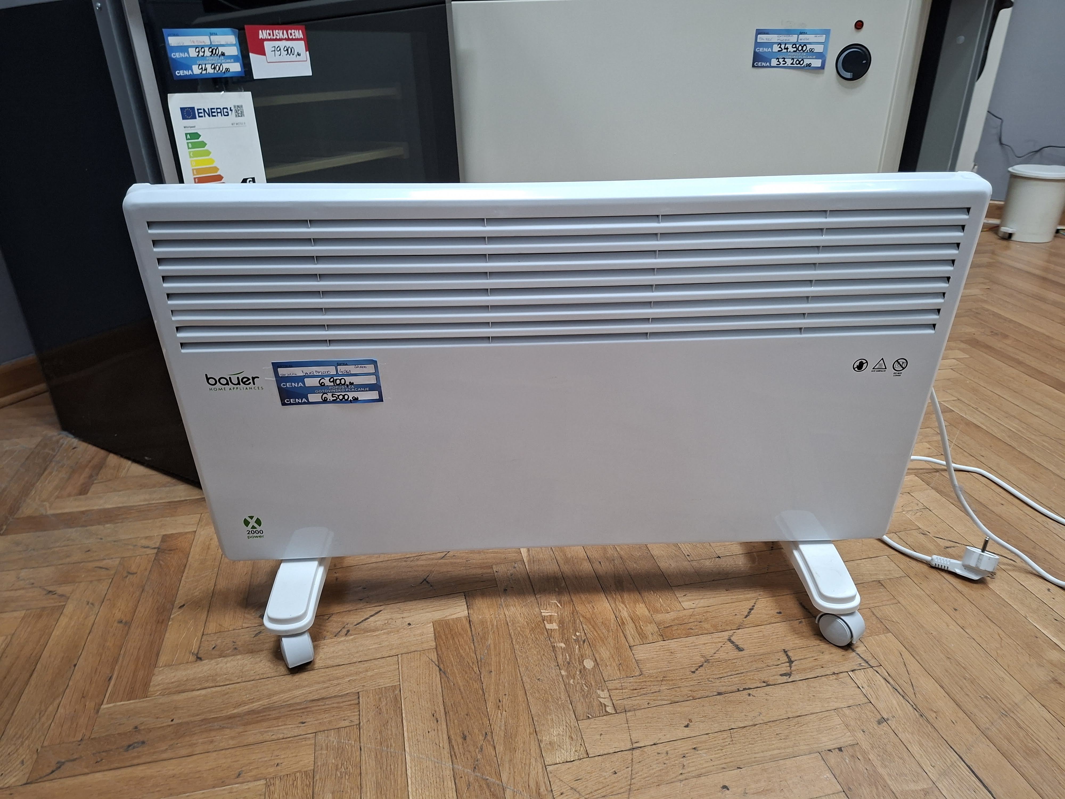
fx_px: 708
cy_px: 400
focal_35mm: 23
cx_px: 532
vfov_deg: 58.9
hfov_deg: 73.9
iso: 320
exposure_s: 1/50
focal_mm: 5.54
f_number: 1.8
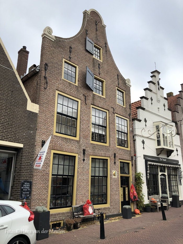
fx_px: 197
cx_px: 92
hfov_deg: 49.8
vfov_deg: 63.4
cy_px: 122
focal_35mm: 28
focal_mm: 3.99
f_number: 1.8
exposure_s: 1/401
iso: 20
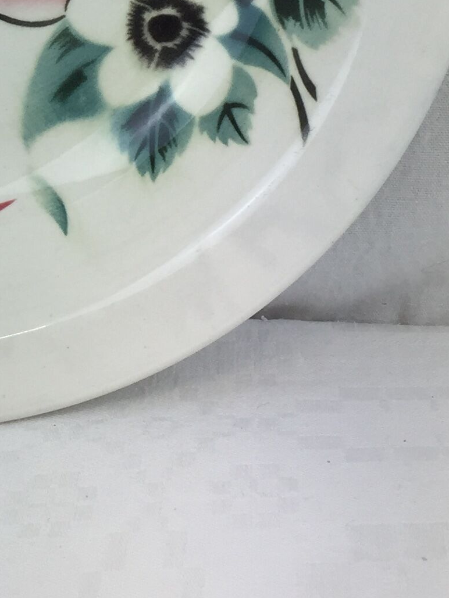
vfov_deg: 20.1
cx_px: -62
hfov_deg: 15.6
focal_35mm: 92
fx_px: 1591
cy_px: -108
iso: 32
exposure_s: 1/230
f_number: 2.2
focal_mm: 4.15
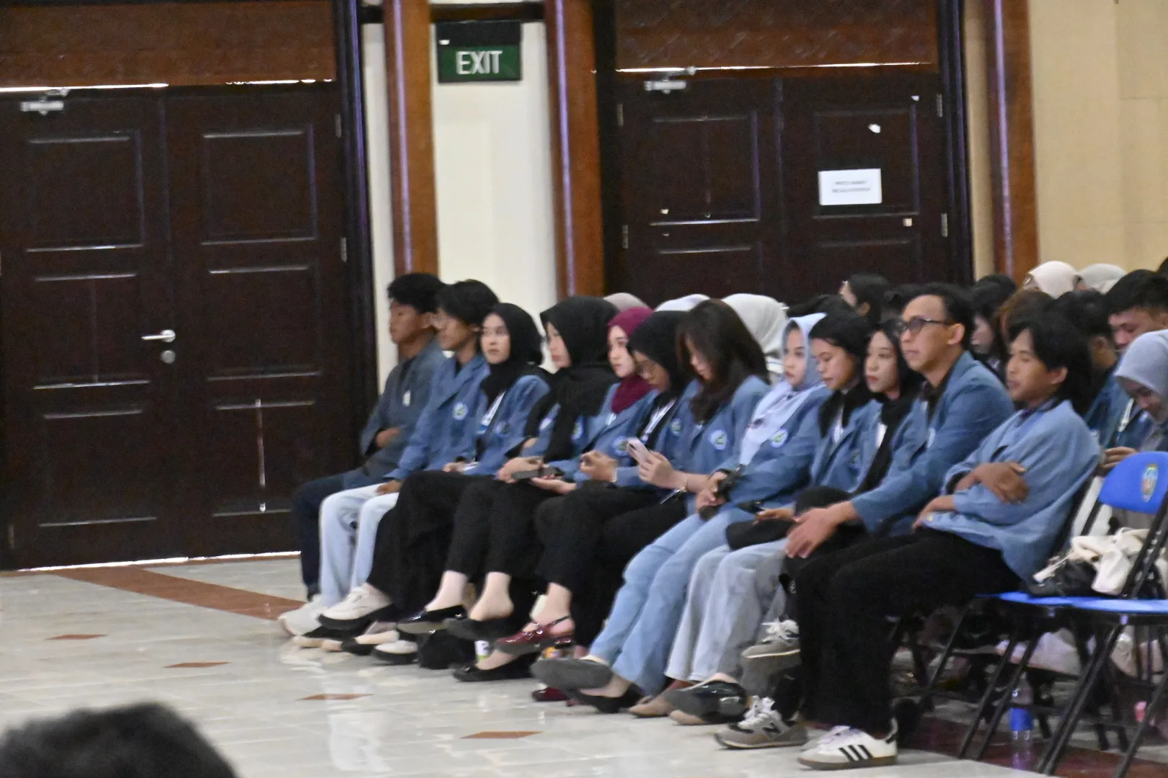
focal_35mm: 165
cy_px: 389
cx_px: 584
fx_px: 5353
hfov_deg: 12.5
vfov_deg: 8.3
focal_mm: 110
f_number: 11
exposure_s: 1/30
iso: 25600
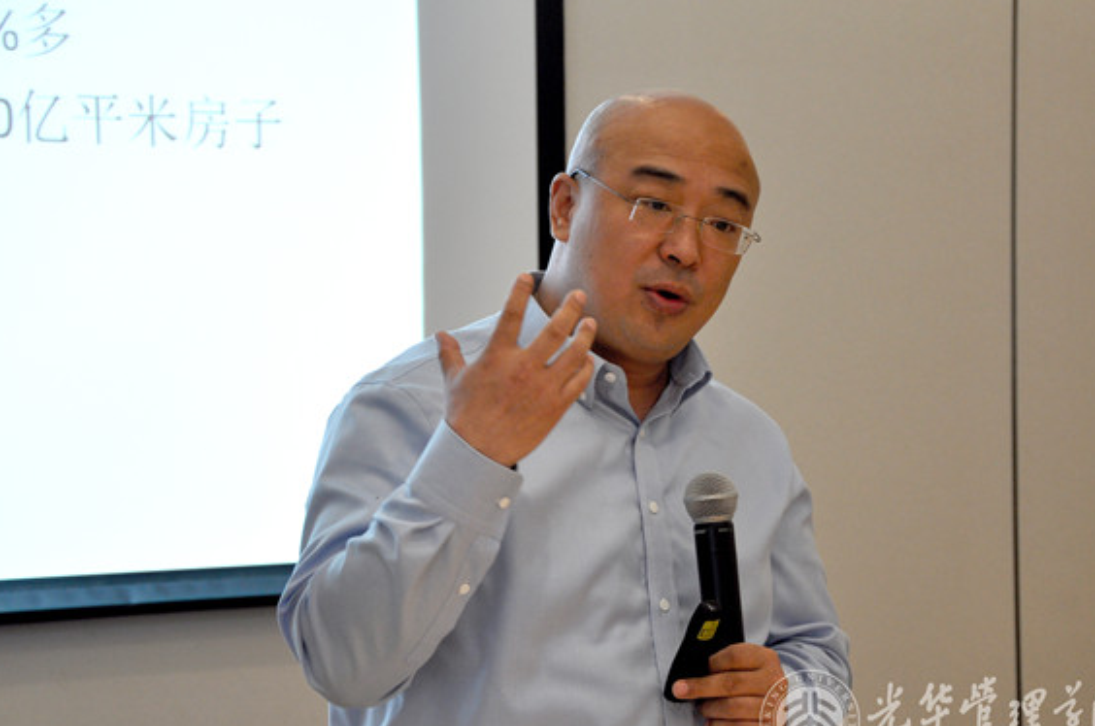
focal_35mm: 121
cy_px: 403
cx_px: 588
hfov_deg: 16.9
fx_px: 3674
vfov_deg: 11.3
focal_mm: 70
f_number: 5.3
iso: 500
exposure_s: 1/60
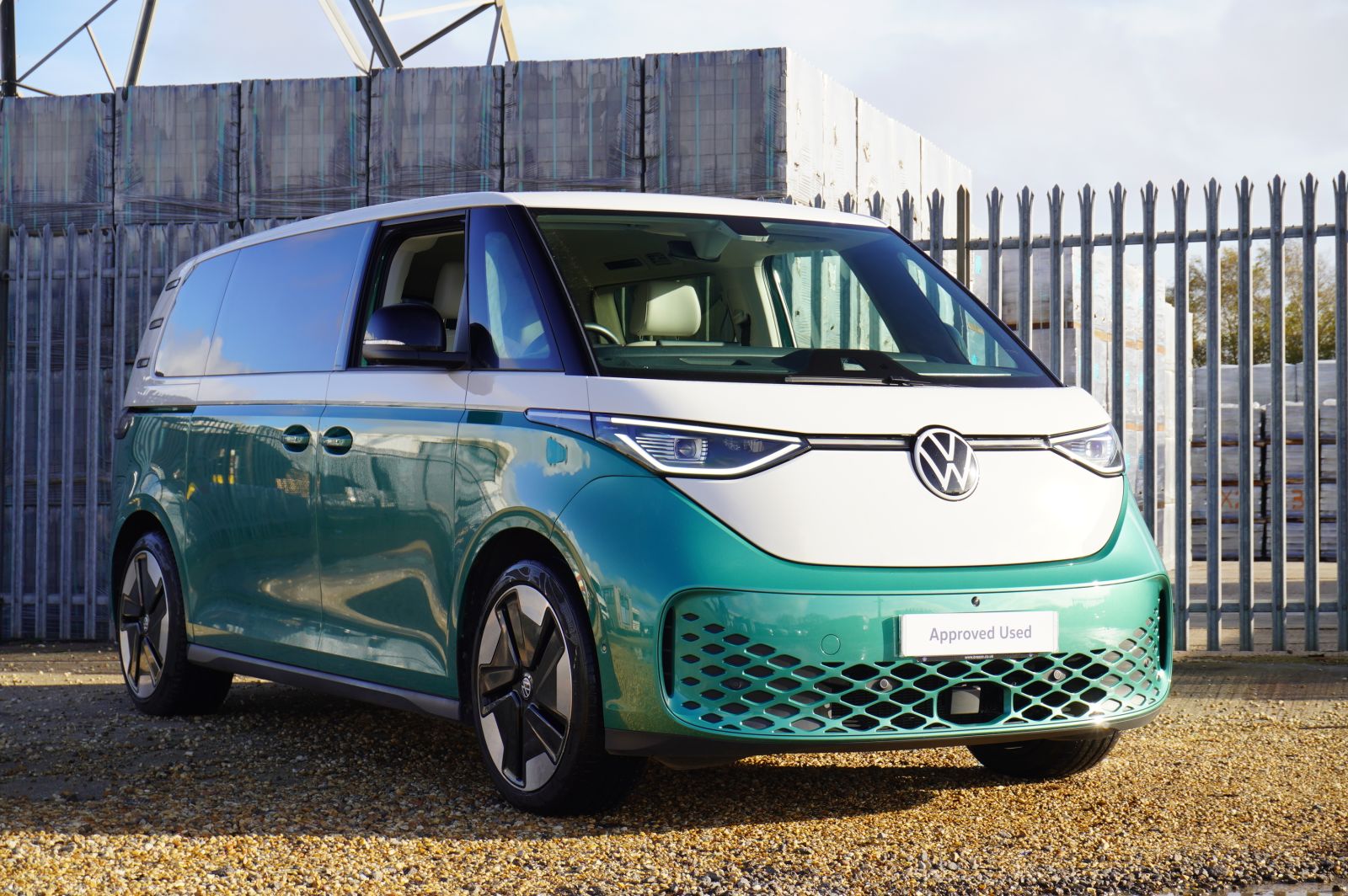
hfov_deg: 30.5
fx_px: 2469
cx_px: 674
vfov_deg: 20.6
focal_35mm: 66
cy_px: 448
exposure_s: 1/90
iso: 100
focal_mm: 44
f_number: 6.7
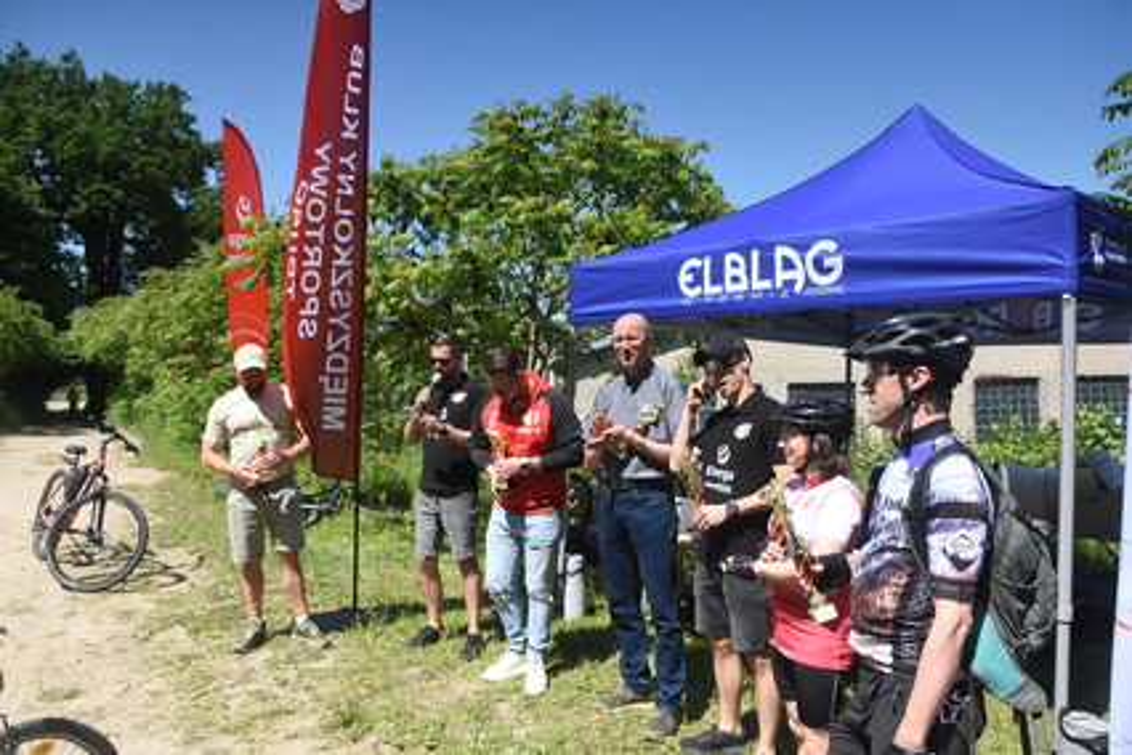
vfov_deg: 47.9
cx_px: 566
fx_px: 849
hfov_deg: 67.4
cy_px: 378
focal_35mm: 27
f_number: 4
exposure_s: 1/6400
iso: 1000
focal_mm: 18
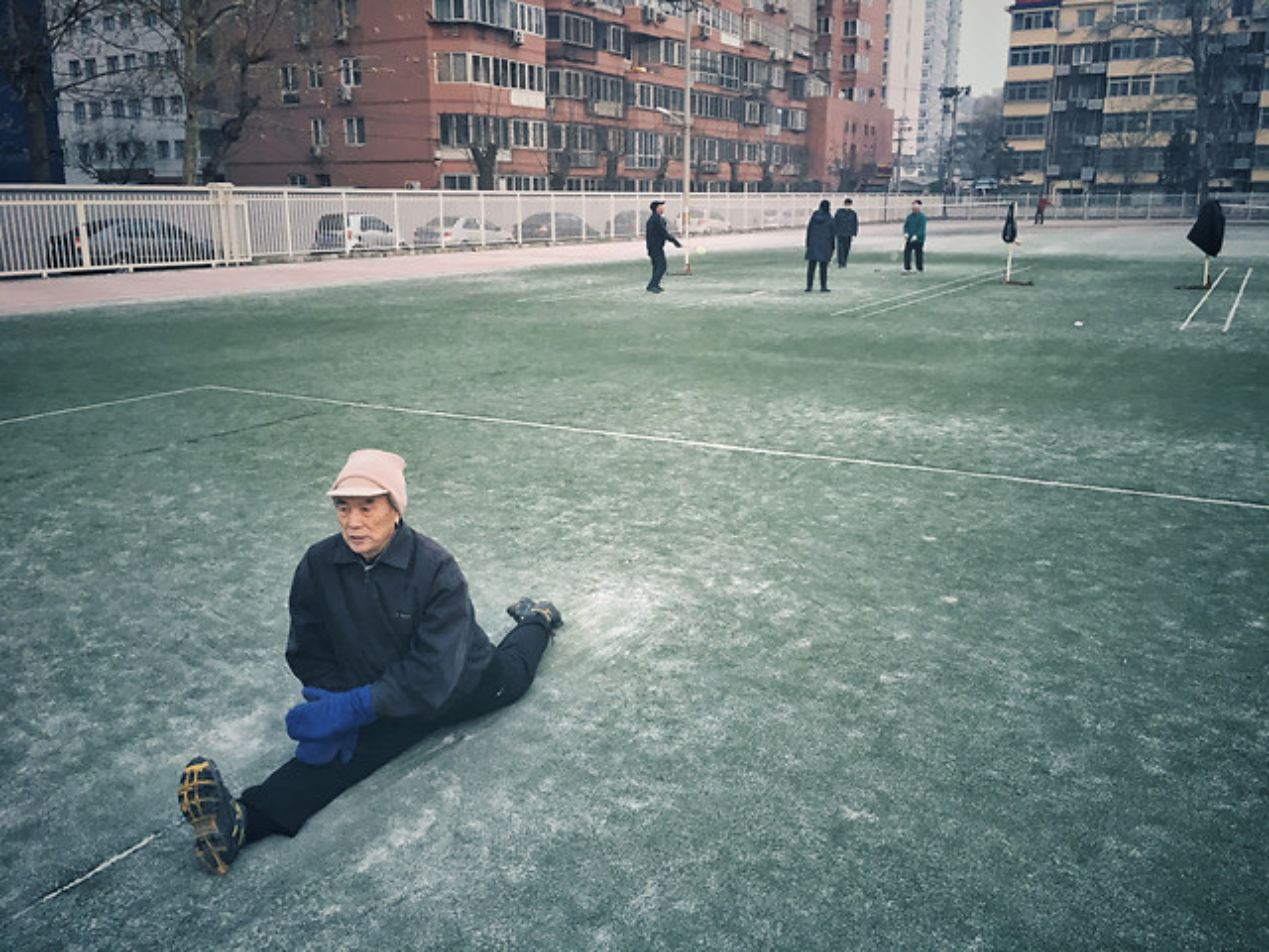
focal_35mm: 29
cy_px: 476
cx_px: 634
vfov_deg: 48.2
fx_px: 1063
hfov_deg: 61.7
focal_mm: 4.15
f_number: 2.2
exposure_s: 1/33
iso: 40
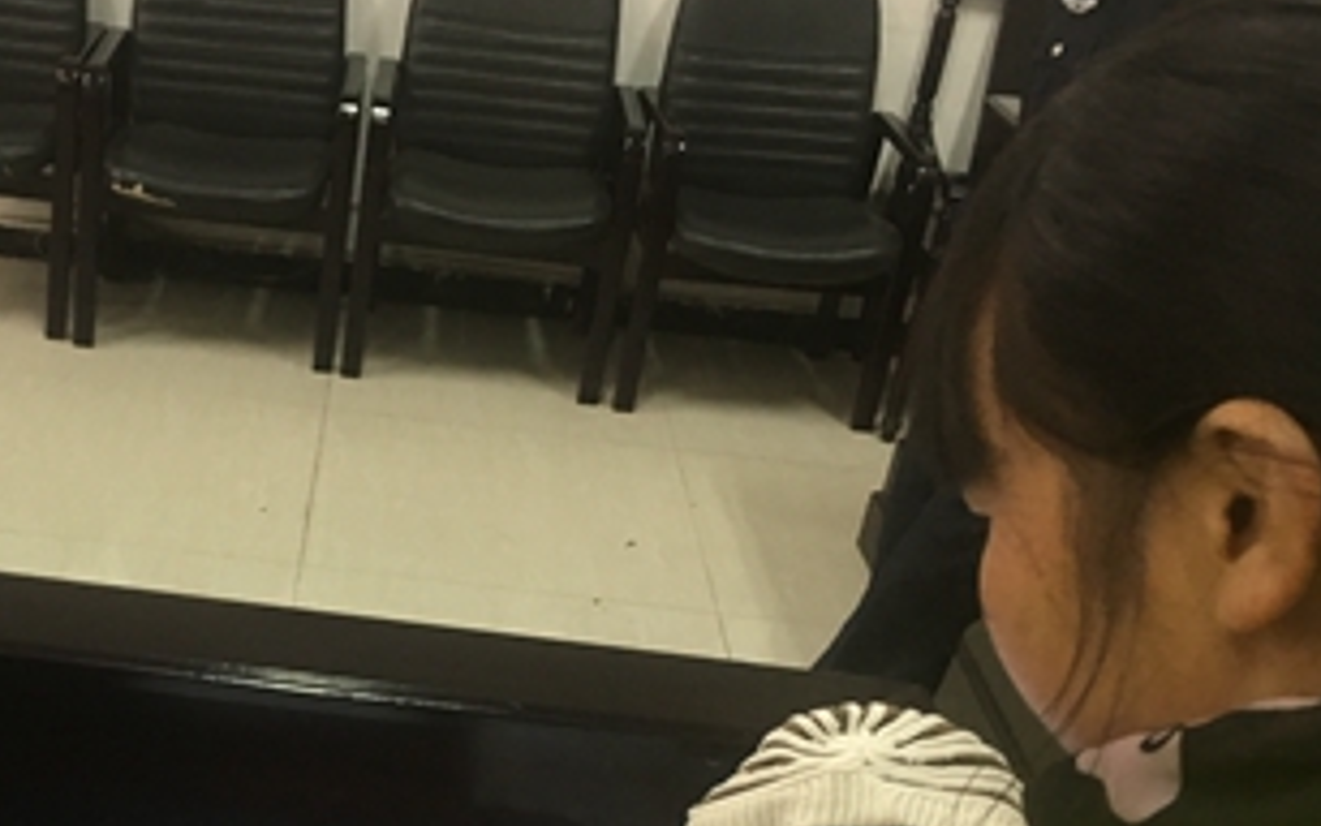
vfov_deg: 25.0
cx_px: 340
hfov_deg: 39.3
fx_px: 1800
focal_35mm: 50
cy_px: 755
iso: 80
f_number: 2.2
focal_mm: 4.15
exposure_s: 1/17
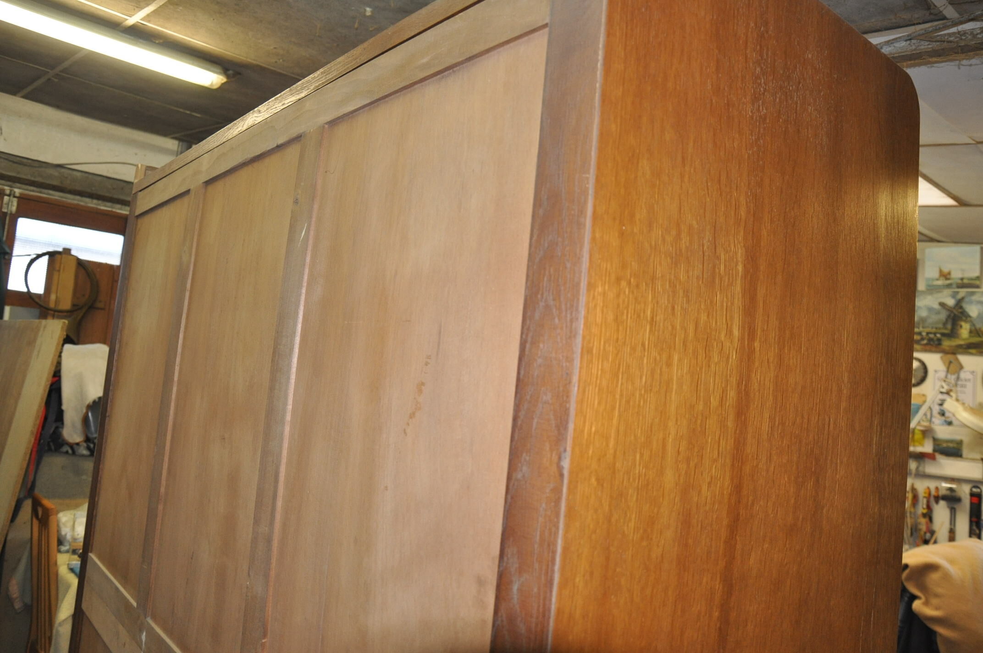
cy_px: 326
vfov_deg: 47.8
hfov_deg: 67.4
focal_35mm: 27
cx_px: 492
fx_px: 736
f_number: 4
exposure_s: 1/60
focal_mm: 18
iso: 800
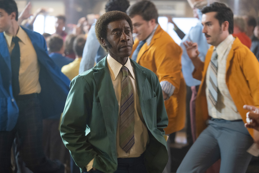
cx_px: 130
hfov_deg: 22.4
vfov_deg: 15.0
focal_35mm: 91
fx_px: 655
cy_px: 87
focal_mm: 90
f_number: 3.2
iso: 6400
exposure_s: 1/125
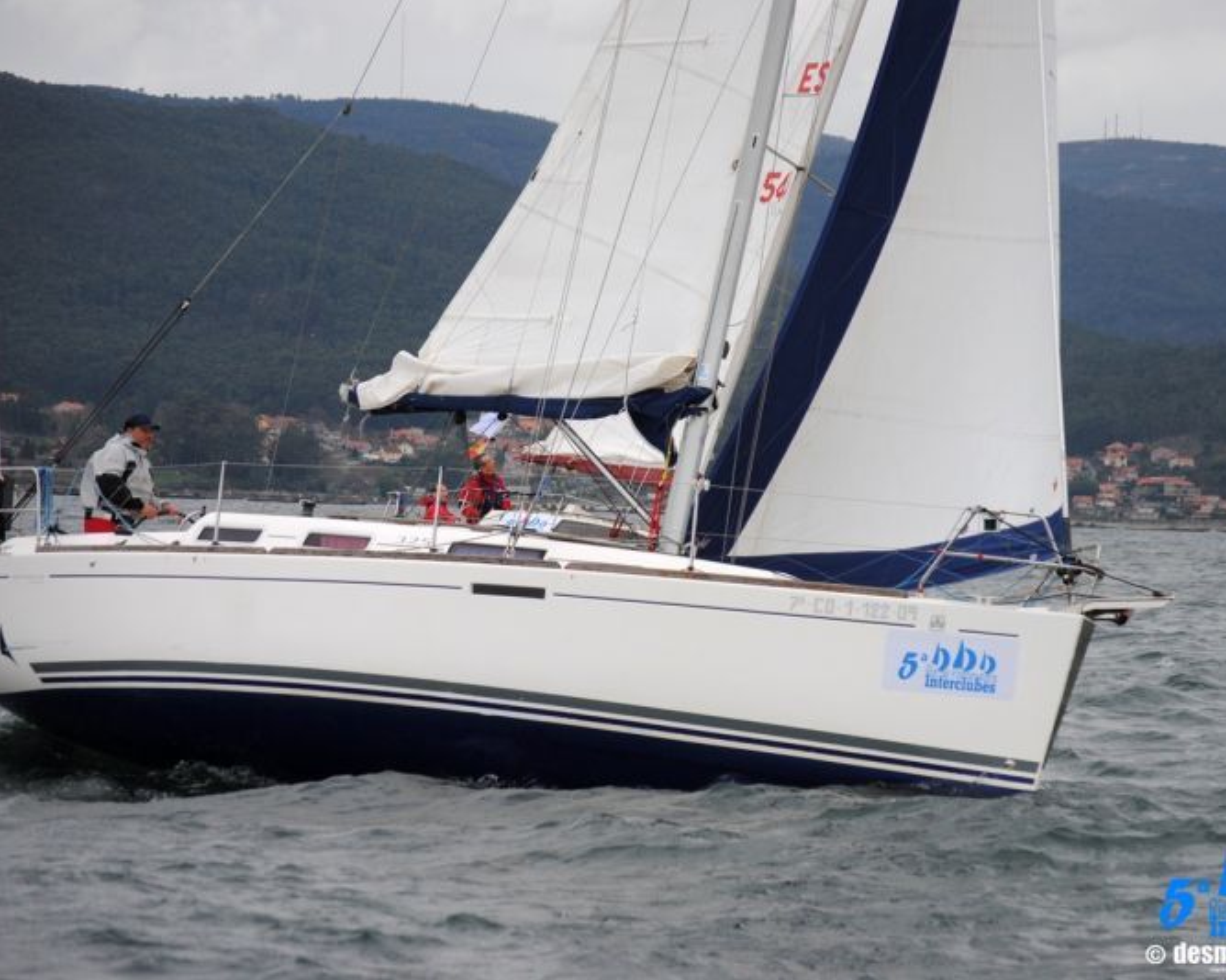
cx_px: 631
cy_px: 489
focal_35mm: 169
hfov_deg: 11.4
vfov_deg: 9.1
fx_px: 6130
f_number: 5
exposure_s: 1/400
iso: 200
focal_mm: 100
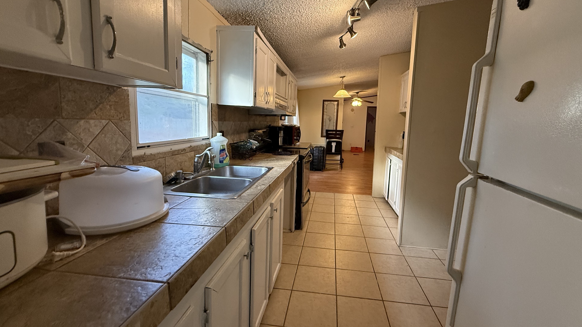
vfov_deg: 67.0
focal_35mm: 16
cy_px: 152
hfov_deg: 99.3
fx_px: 247
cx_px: 304
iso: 500
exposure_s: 1/120
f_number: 2.2
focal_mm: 2.22
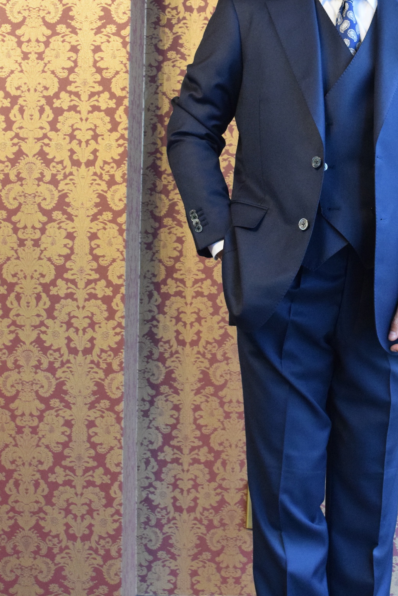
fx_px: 928
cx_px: 257
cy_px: 252
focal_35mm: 56
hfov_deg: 24.1
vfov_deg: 35.6
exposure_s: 1/40
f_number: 5.6
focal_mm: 24
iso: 4000
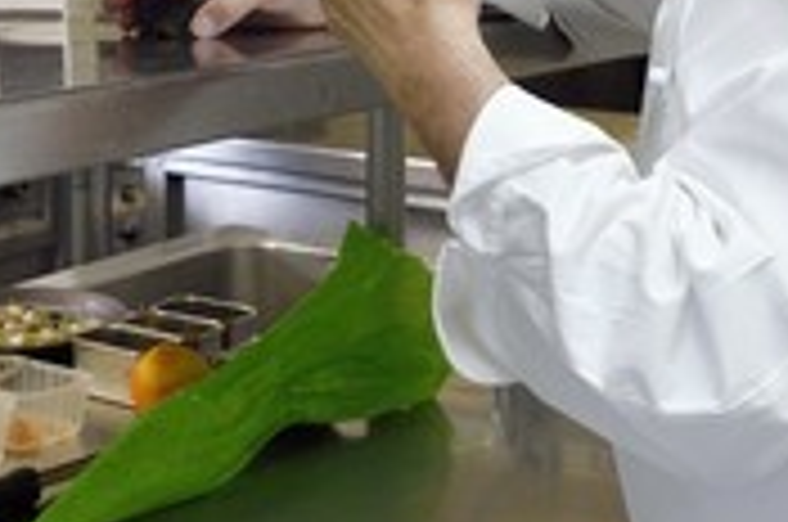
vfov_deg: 17.4
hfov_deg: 25.8
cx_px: 140
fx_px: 1682
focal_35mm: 77
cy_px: 58
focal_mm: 32
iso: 1600
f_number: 6.3
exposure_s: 1/125
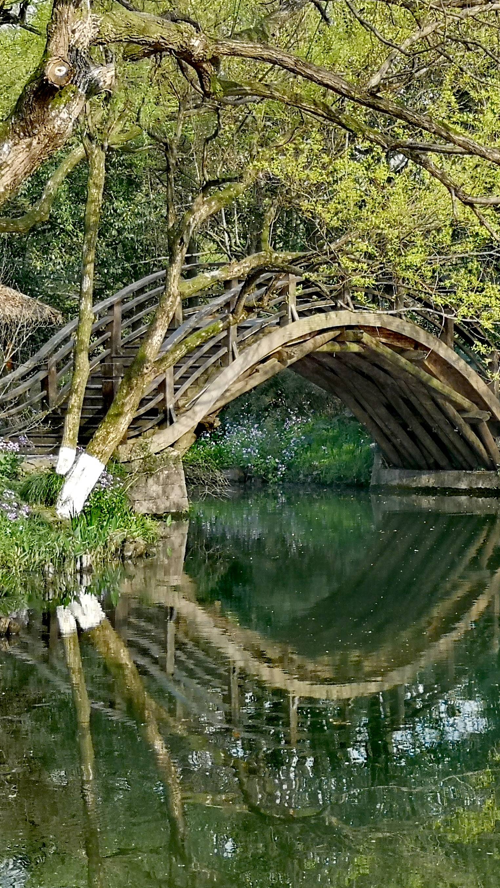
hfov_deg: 11.9
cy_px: 442
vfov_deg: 21.2
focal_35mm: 101
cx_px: 467
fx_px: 2381
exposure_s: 1/514
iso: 50
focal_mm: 3.95
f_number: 1.8
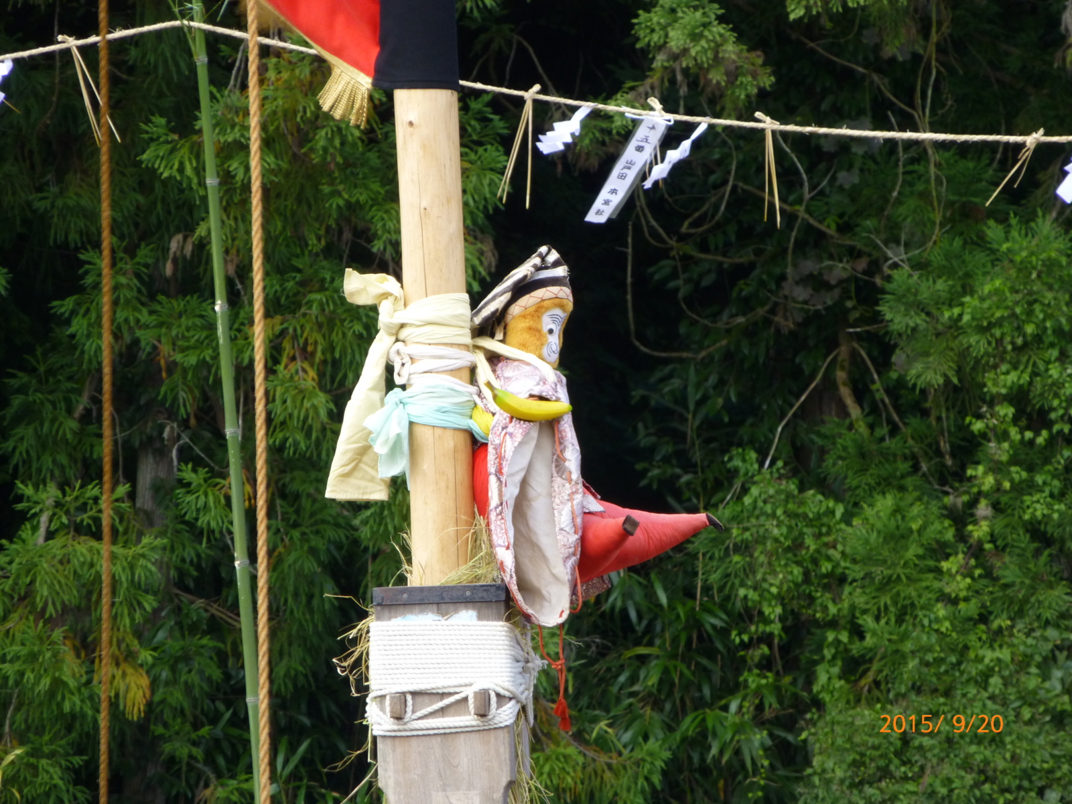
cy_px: 402
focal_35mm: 364
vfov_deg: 4.1
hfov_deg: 5.4
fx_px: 11272
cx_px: 536
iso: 160
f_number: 5.9
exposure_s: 1/100
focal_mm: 65
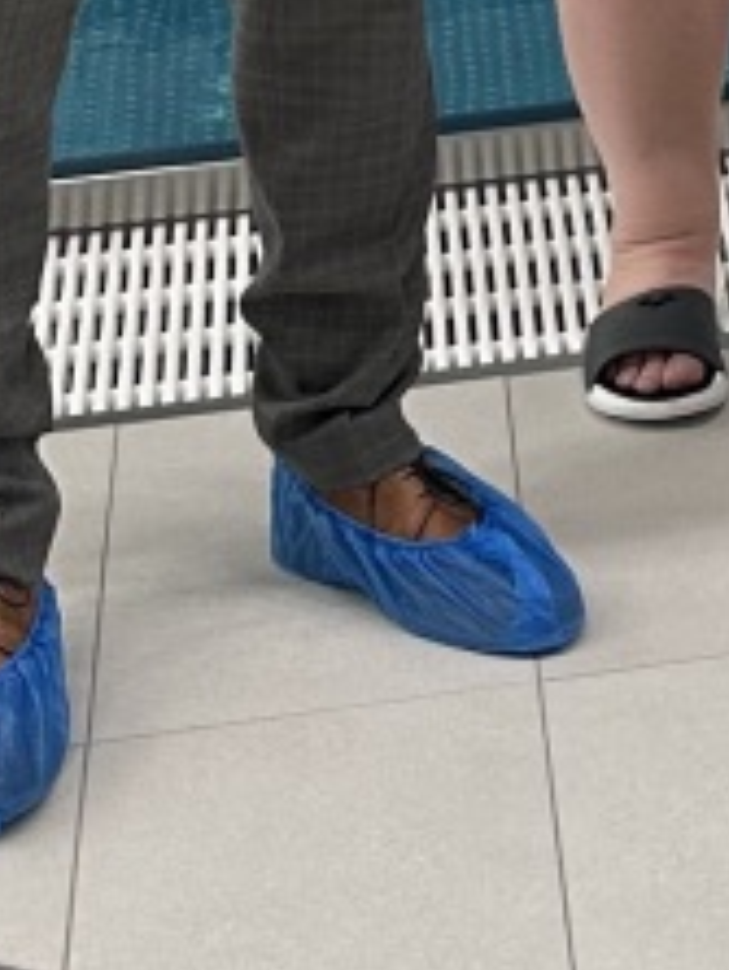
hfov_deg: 8.6
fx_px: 4540
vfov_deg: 10.9
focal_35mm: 162
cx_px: 1552
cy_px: -1097
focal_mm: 6.86
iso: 125
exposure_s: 1/121
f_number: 1.78
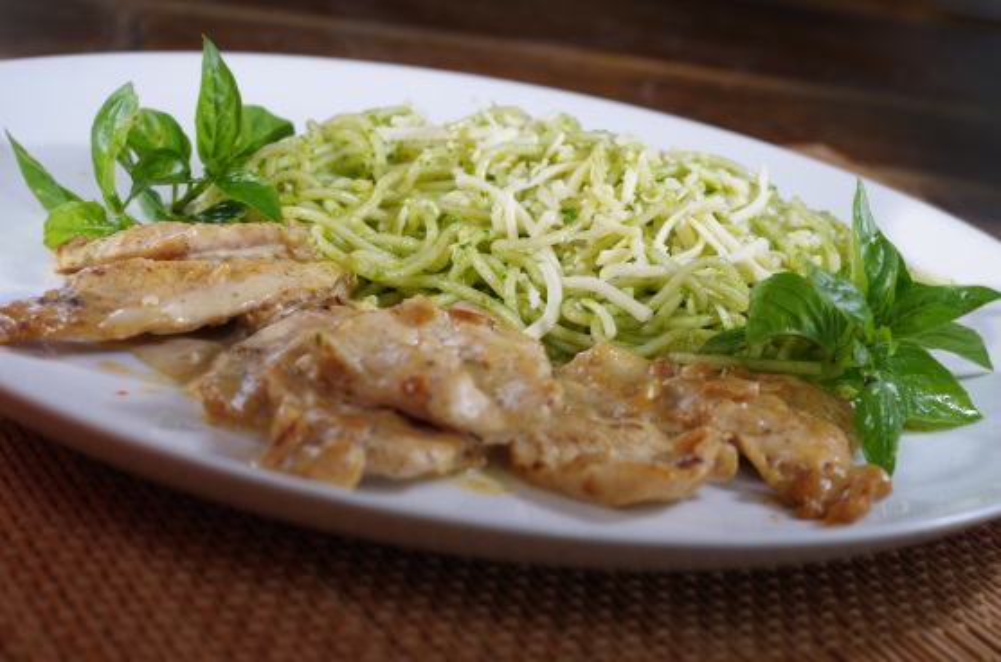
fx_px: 2081
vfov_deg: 18.1
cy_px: 331
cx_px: 500
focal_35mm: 75
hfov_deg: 27.1
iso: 100
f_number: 6.3
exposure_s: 1/40
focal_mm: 50
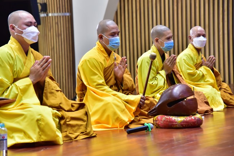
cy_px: 78
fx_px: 715
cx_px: 117
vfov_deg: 12.5
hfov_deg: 18.6
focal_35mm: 110
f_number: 5
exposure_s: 1/125
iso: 3200
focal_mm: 110
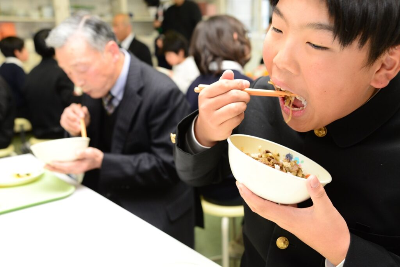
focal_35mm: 40
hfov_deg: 48.5
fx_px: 444
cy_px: 134
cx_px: 200
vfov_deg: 33.4
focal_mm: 40
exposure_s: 1/60
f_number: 5
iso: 1000
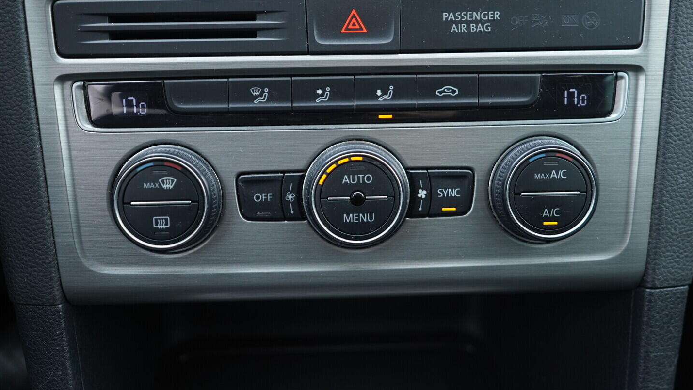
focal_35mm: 38
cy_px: 178
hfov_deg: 52.8
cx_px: 348
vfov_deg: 31.2
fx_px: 698
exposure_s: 1/40
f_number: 2.8
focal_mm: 24
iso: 400
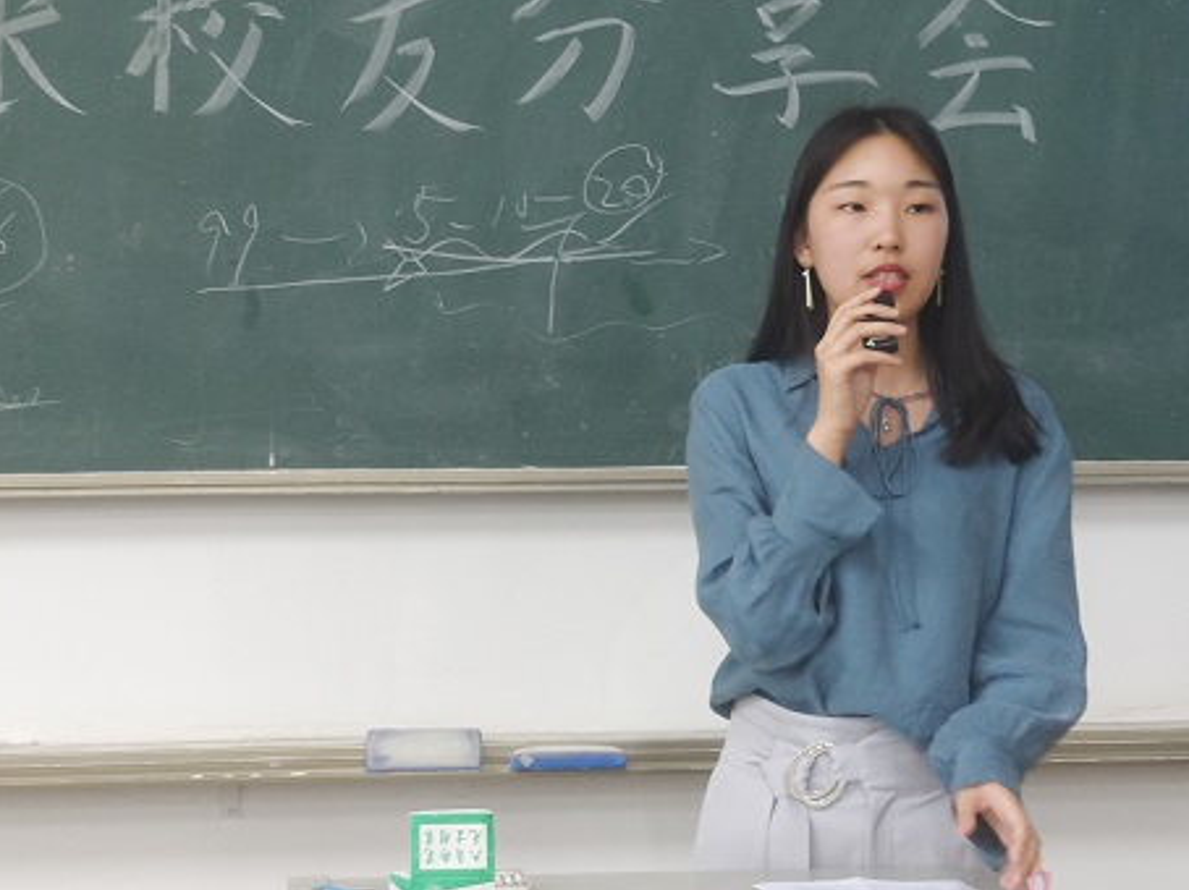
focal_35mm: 41
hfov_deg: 45.5
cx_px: 720
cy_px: 372
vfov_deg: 35.0
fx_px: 1408
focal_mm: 6.22
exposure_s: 1/33
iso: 1624
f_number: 2.2
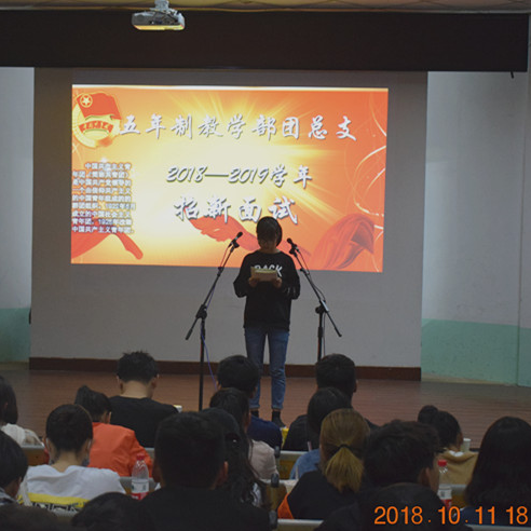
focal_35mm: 66
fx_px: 1145
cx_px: 213
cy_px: 268
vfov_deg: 26.1
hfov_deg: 26.1
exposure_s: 1/60
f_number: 4.5
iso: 2800
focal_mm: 34
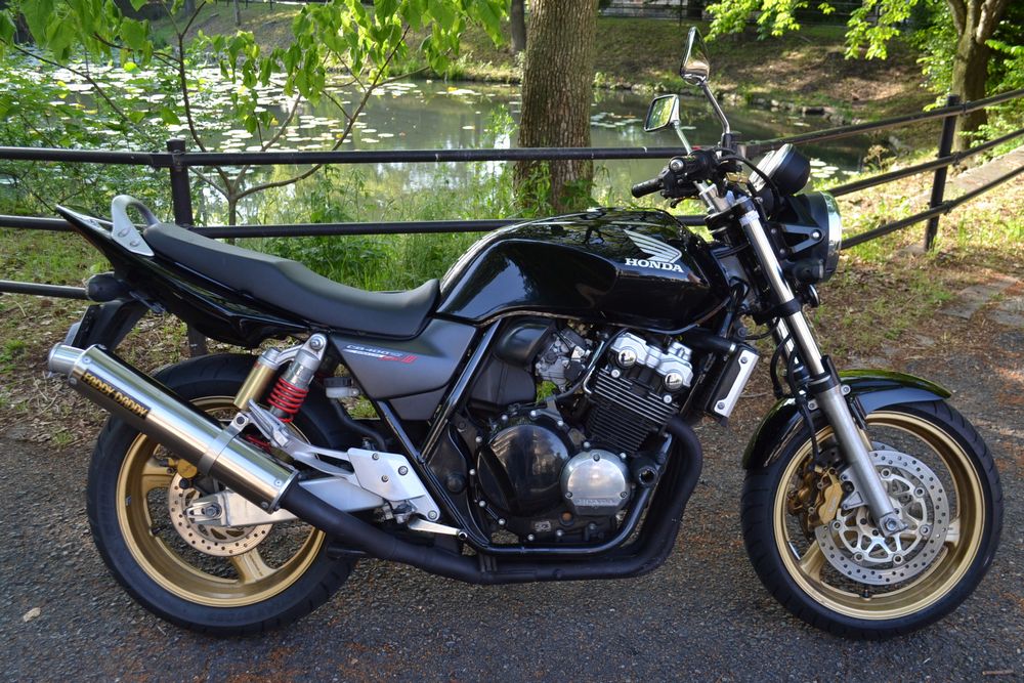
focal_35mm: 36
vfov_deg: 36.9
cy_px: 342
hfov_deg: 53.1
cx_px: 512
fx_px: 1024
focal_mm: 24
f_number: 5.6
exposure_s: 1/125
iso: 360
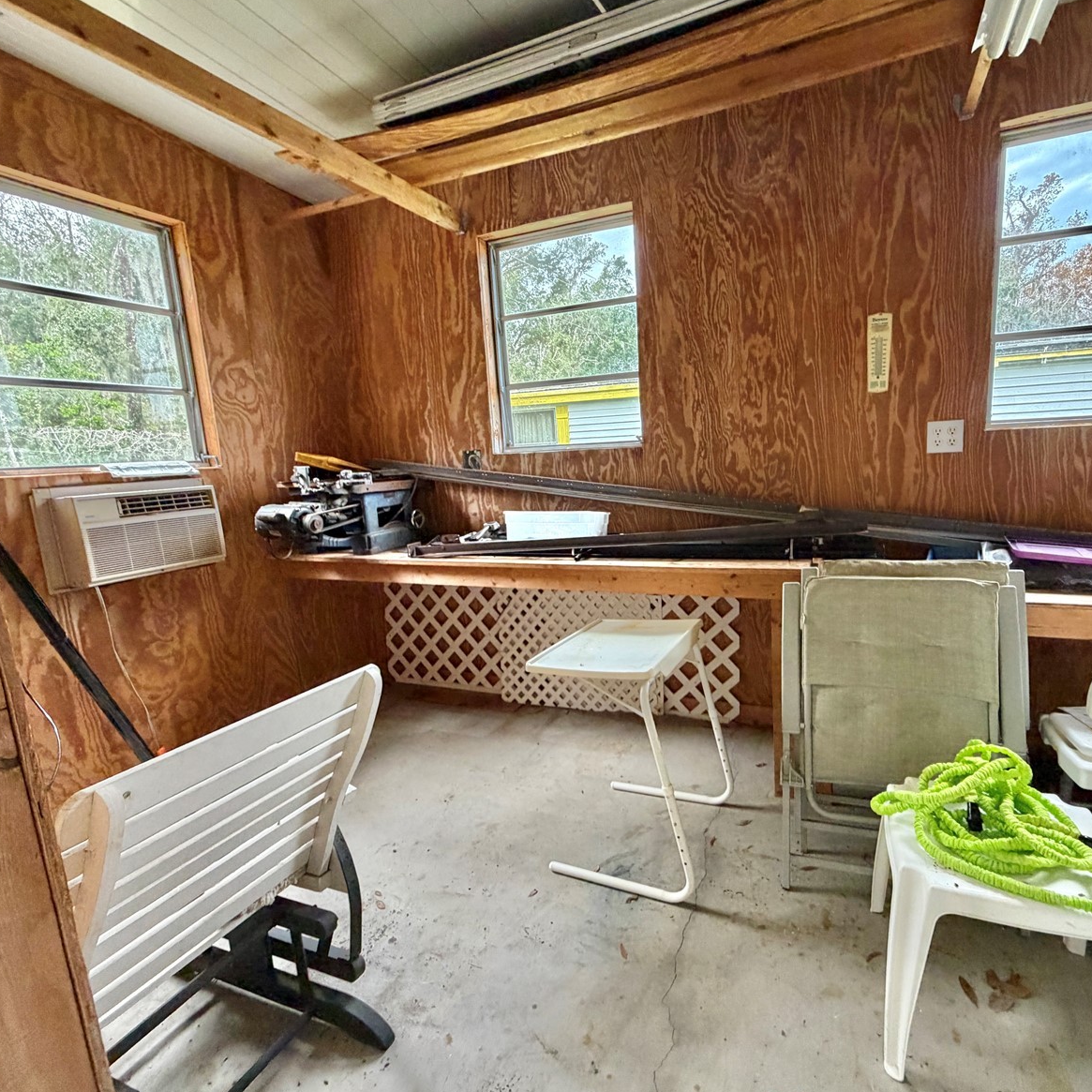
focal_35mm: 17
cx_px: 618
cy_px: 550
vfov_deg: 84.0
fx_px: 607
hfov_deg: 83.5
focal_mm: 2.22
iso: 320
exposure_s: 1/67
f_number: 2.2
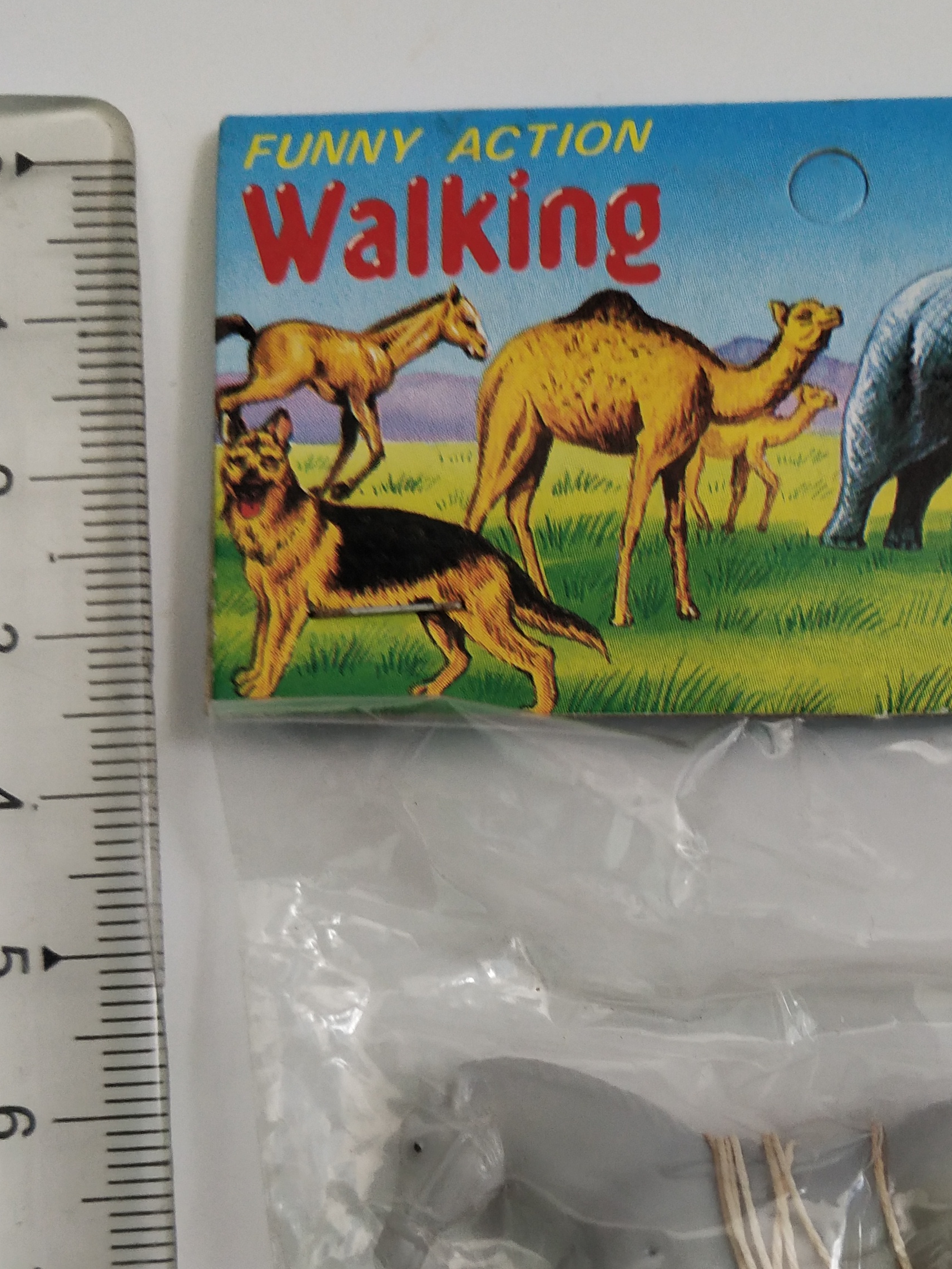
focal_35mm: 53
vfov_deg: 35.2
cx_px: 721
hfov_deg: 27.1
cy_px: 981
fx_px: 1943
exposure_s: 1/100
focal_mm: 3.95
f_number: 1.8
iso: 137
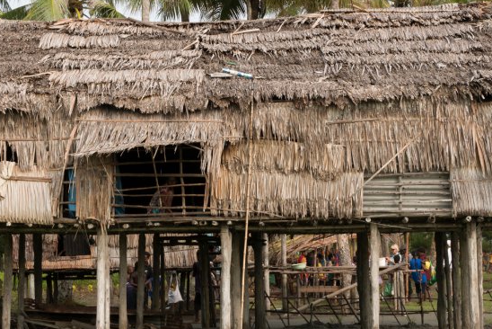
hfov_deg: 27.7
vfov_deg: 18.7
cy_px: 149
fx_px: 998
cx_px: 213
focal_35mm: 73
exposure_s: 1/320
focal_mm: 40
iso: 500
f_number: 10
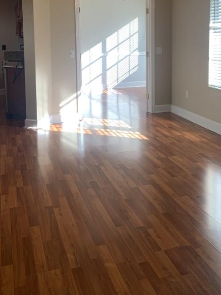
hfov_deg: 35.0
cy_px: 70
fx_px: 349
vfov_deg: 44.1
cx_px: 136
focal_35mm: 41
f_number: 1.8
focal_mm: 4.25
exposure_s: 1/120
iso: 25
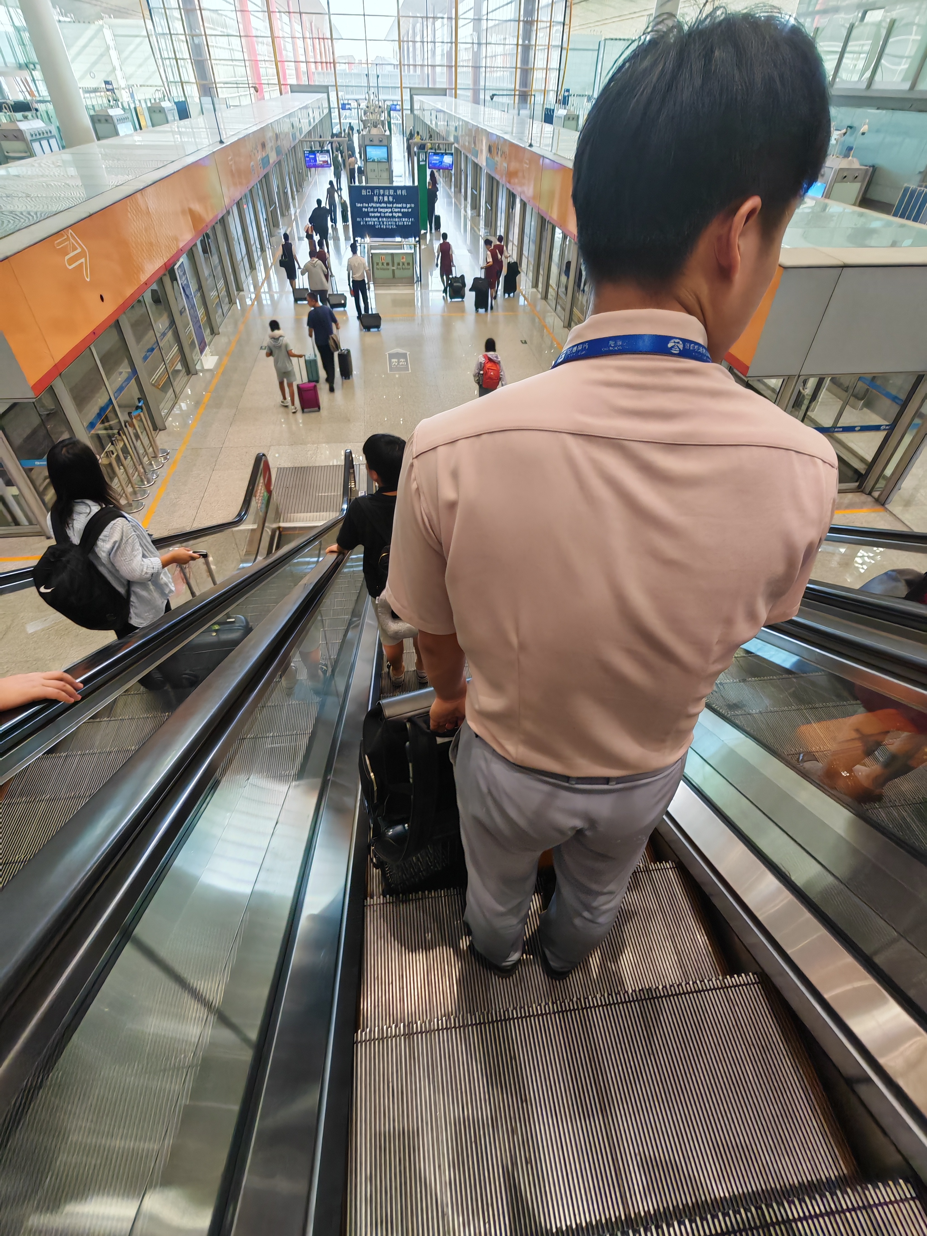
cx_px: 464
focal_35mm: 16
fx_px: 571
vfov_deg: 94.5
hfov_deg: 78.1
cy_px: 618
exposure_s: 1/50
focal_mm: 1.96
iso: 100
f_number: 2.2
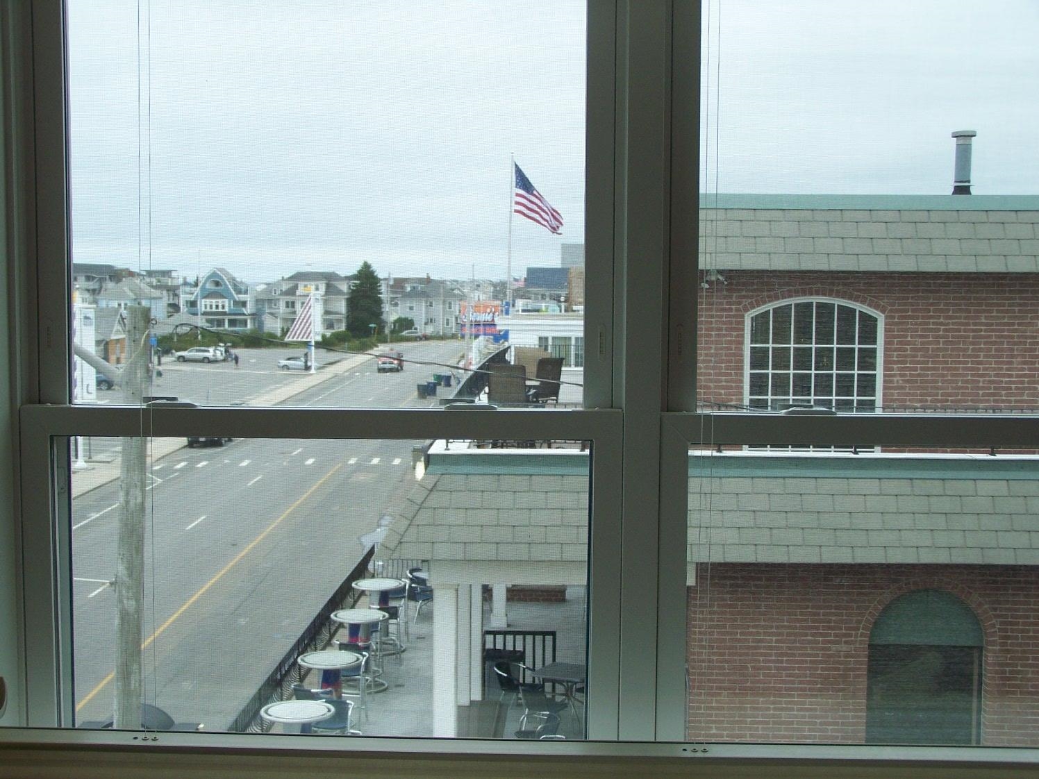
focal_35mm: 51
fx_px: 1531
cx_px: 520
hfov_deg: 37.5
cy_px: 390
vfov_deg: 28.6
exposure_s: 1/250
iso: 80
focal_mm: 8.5
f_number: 3
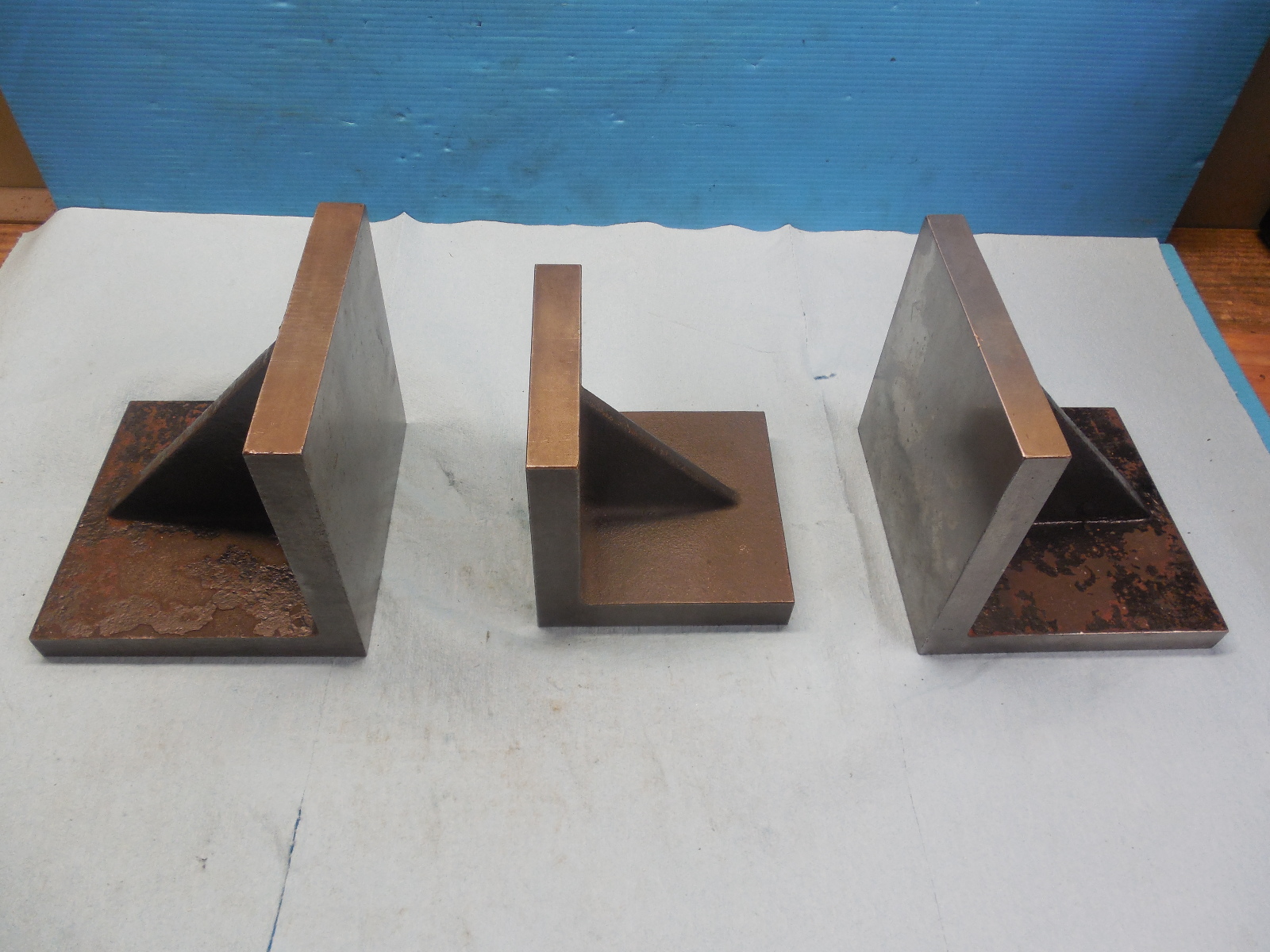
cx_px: 635
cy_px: 476
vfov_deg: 54.9
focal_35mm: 25
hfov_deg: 69.4
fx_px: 917
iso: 220
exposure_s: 1/30
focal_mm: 4.5
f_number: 3.3
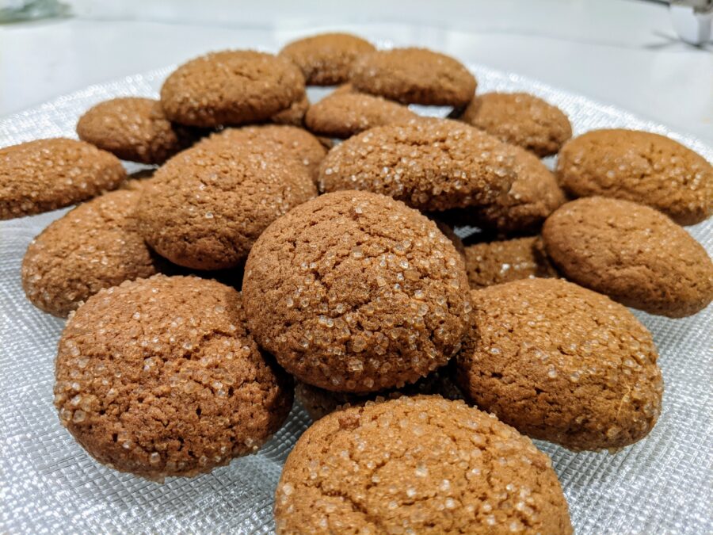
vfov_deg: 51.4
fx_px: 556
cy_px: 268
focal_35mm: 27
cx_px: 356
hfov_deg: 65.3
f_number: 1.8
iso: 109
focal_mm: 4.44
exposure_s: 1/24
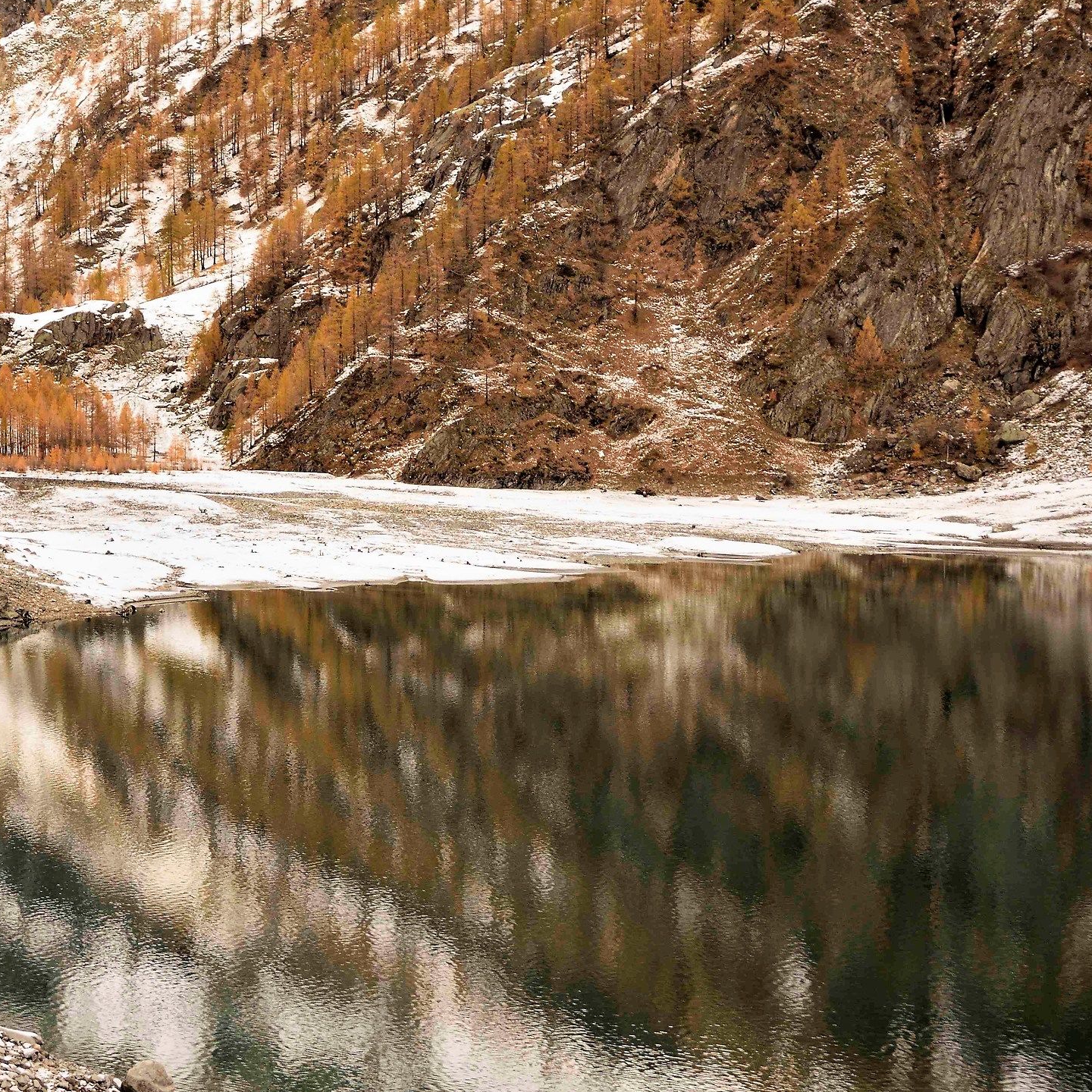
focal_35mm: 68
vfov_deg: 25.4
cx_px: 248
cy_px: 580
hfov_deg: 25.0
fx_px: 2427
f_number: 8
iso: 400
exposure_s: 1/125
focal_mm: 32
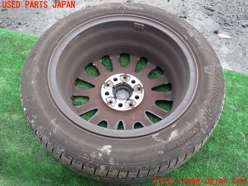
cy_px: 93
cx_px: 124
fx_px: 215
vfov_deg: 46.8
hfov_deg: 60.0
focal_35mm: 30
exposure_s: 1/60
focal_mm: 5.4
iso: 160
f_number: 2.3
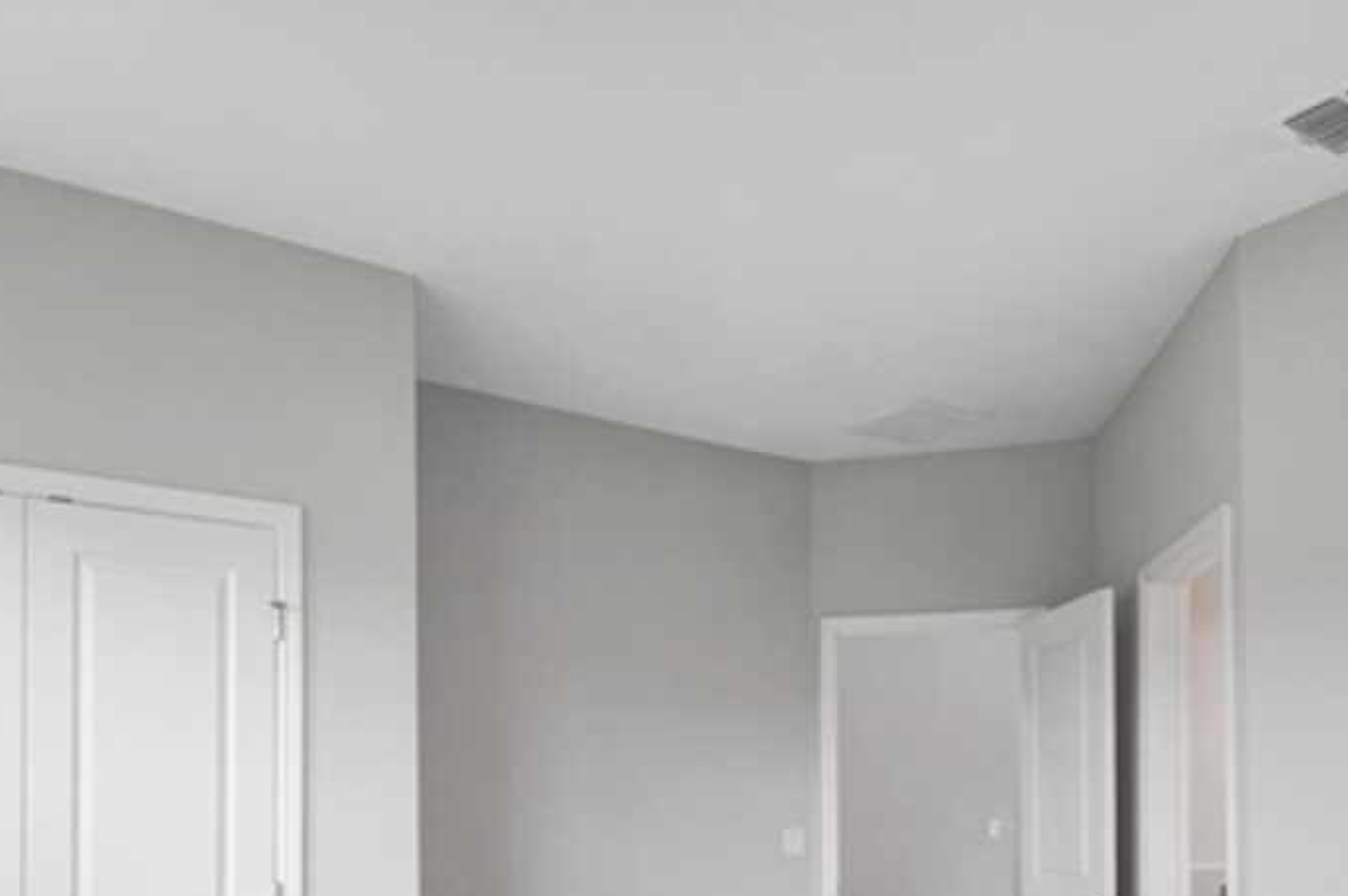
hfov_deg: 64.6
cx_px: 507
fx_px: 1047
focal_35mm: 28
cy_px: 786
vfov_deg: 42.9
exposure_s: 1/60
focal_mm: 10
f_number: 9
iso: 250
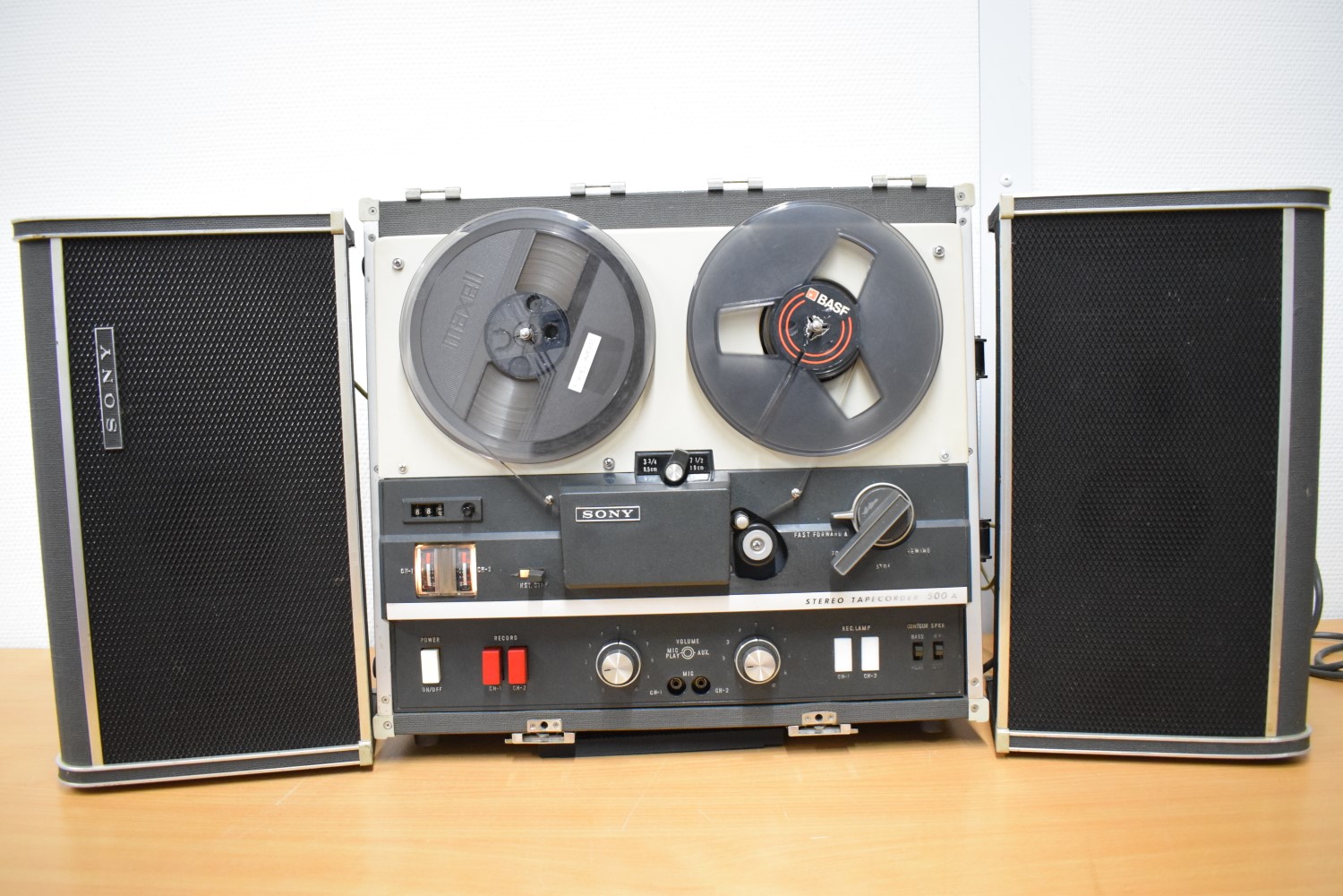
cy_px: 448
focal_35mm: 27
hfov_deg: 67.4
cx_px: 672
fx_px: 1007
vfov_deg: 47.9
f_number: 4
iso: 3200
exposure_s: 1/125
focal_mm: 18
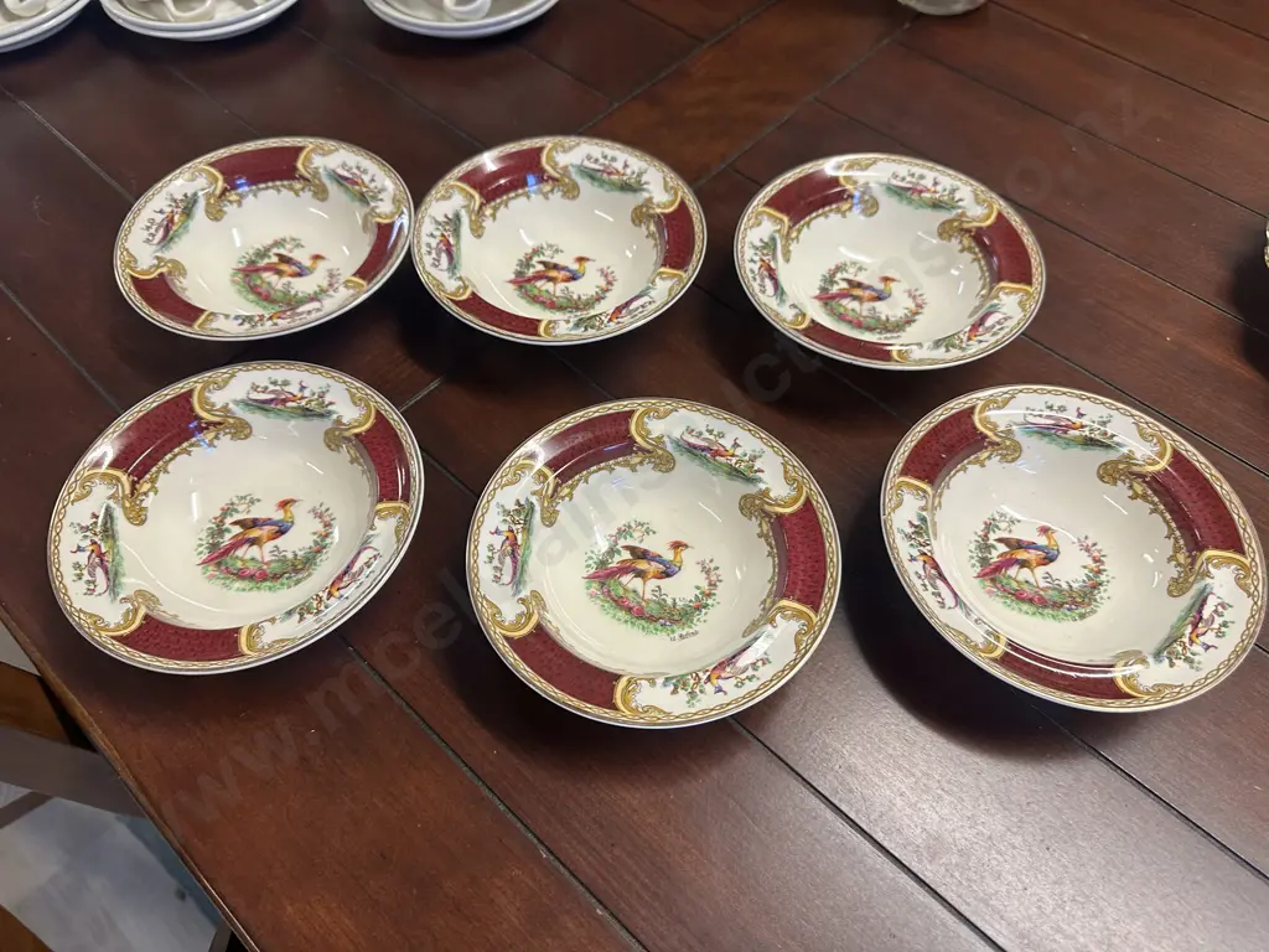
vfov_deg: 56.8
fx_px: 880
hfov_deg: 71.6
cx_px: 634
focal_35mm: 24
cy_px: 476
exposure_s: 1/100
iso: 160
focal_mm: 6.86
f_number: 1.78
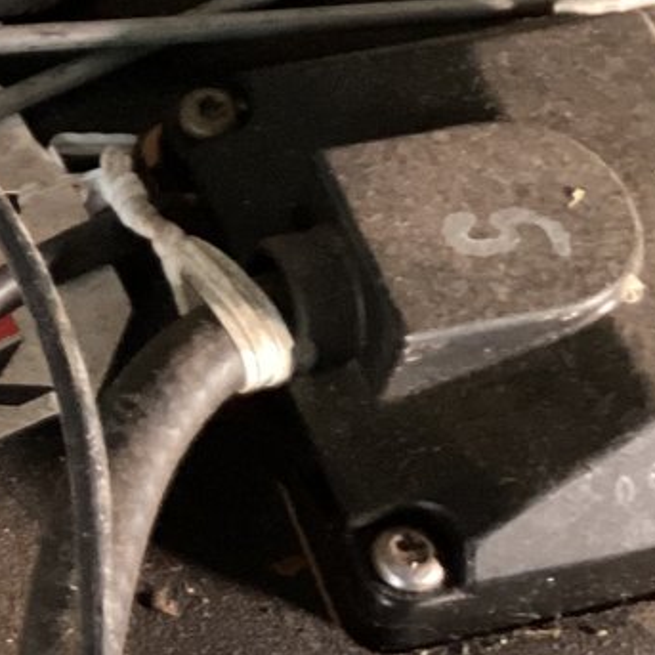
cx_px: -165
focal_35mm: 121
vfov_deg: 14.4
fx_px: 2590
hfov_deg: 13.9
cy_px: 274
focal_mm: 3.3
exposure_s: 1/30
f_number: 2.4
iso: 400
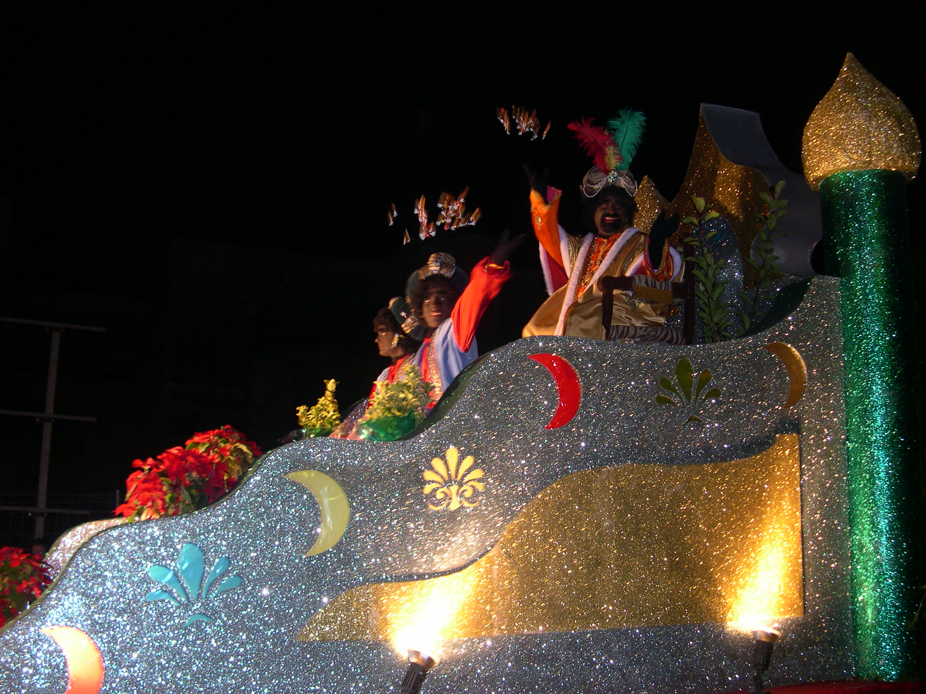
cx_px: 463
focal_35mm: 38
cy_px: 347
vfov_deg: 37.7
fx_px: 1017
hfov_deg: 49.0
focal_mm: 8
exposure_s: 1/60
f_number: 2.8
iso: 218
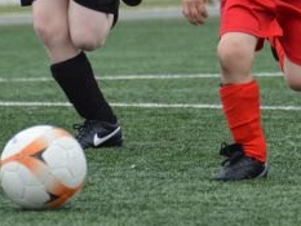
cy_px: -6
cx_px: 204
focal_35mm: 743
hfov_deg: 2.7
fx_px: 6464
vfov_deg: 2.0
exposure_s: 1/1000
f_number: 5.6
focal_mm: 200
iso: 400
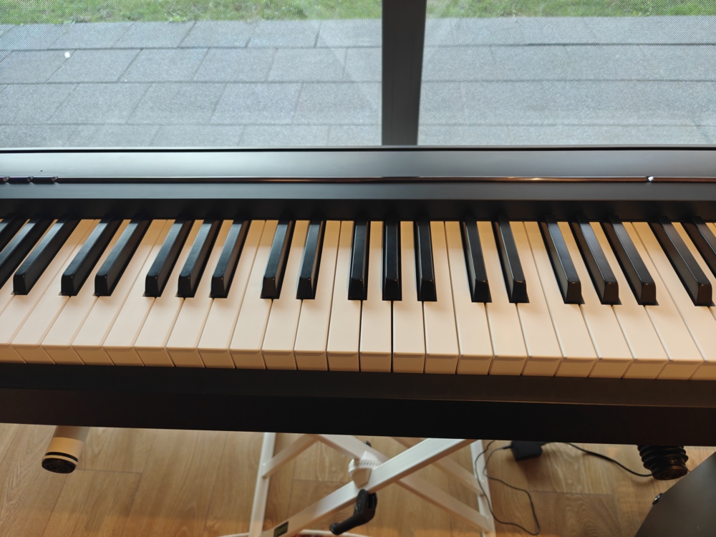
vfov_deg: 58.9
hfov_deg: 73.9
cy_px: 268
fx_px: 476
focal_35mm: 23
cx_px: 358
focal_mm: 6.06
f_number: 1.6
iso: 800
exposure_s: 1/100
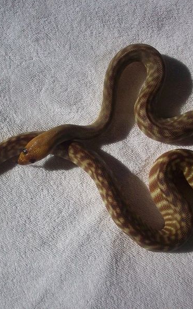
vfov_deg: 38.2
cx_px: 120
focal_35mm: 53
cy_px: 154
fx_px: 446
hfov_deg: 24.4
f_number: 5.6
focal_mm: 6.2
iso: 80
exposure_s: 1/1309
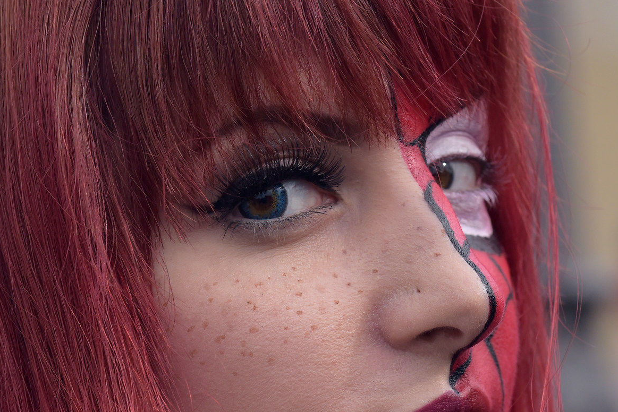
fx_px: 4430
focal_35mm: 258
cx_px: 279
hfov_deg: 8.0
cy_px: 309
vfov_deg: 5.3
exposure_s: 1/1600
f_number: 6.3
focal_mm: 125
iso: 900
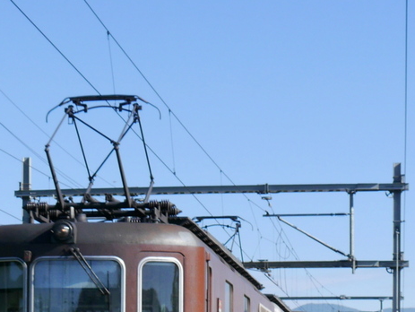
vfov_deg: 13.6
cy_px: 304
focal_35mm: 108
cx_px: 93
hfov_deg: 18.1
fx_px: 1296
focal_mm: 25
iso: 160
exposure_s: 1/320
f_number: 8
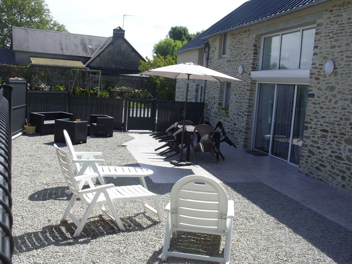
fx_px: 386
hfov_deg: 49.0
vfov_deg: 37.7
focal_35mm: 38
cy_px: 132
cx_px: 176
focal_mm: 6.3
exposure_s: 1/384
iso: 50
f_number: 4.9
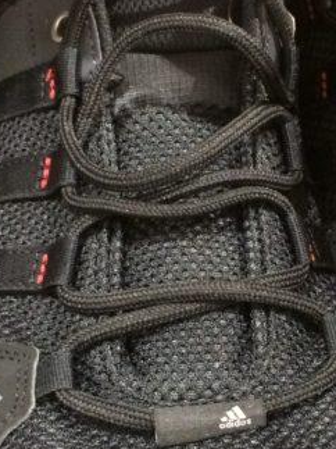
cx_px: 293
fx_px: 1191
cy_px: 284
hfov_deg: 15.9
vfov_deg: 21.3
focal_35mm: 92
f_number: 2.2
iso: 400
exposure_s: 1/15
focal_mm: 4.15
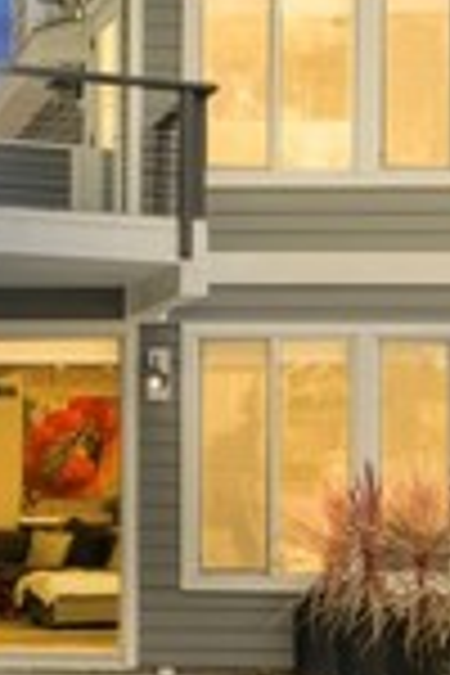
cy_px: 542
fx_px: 1559
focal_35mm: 83
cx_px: 256
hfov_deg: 16.4
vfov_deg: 24.1
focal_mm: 13
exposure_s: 1/50
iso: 400
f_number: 11
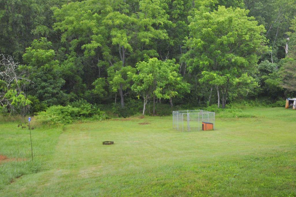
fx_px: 362
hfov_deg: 44.1
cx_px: 189
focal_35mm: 44
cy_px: 105
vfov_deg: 30.5
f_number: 5.6
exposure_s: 1/50
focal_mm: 20
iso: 200
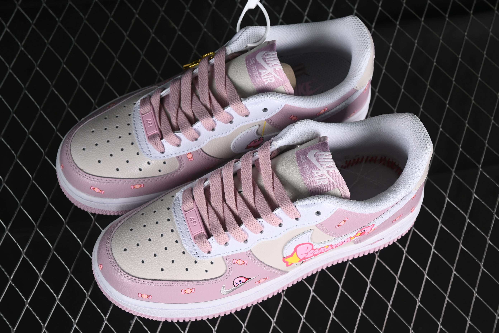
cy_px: 166
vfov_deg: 18.2
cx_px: 250
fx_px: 1040
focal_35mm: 75
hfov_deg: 27.0
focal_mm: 50
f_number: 7.1
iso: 160
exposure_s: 1/80
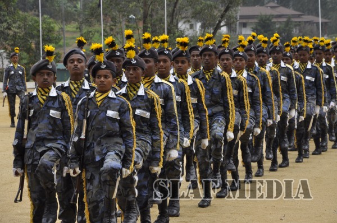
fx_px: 1472
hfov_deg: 13.1
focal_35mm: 158
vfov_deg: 8.7
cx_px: 168
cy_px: 112
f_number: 10
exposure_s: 1/125
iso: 200
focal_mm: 105
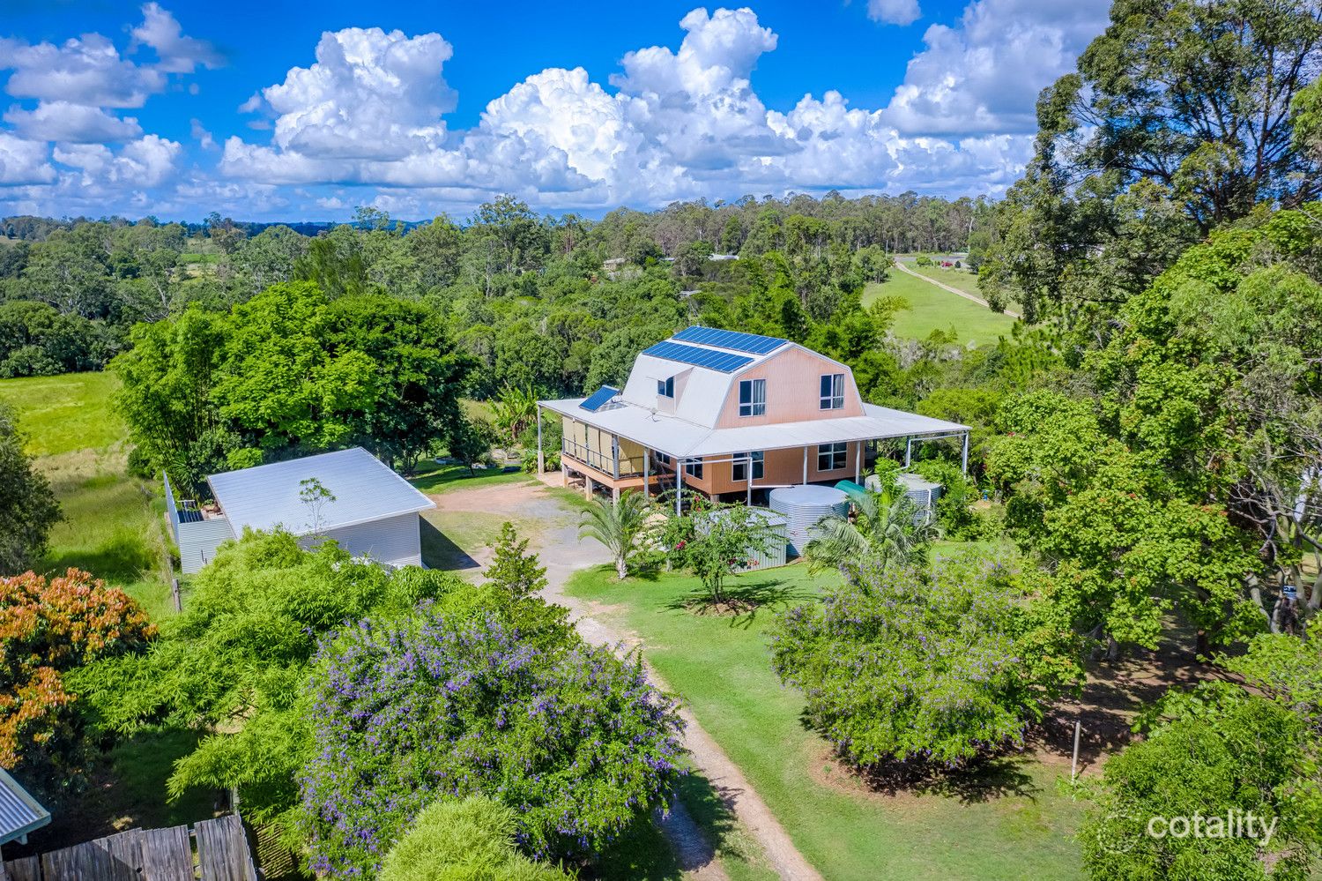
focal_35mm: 28
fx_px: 1028
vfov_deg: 46.4
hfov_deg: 65.5
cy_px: 440
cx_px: 661
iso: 100
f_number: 3.5
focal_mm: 10.26
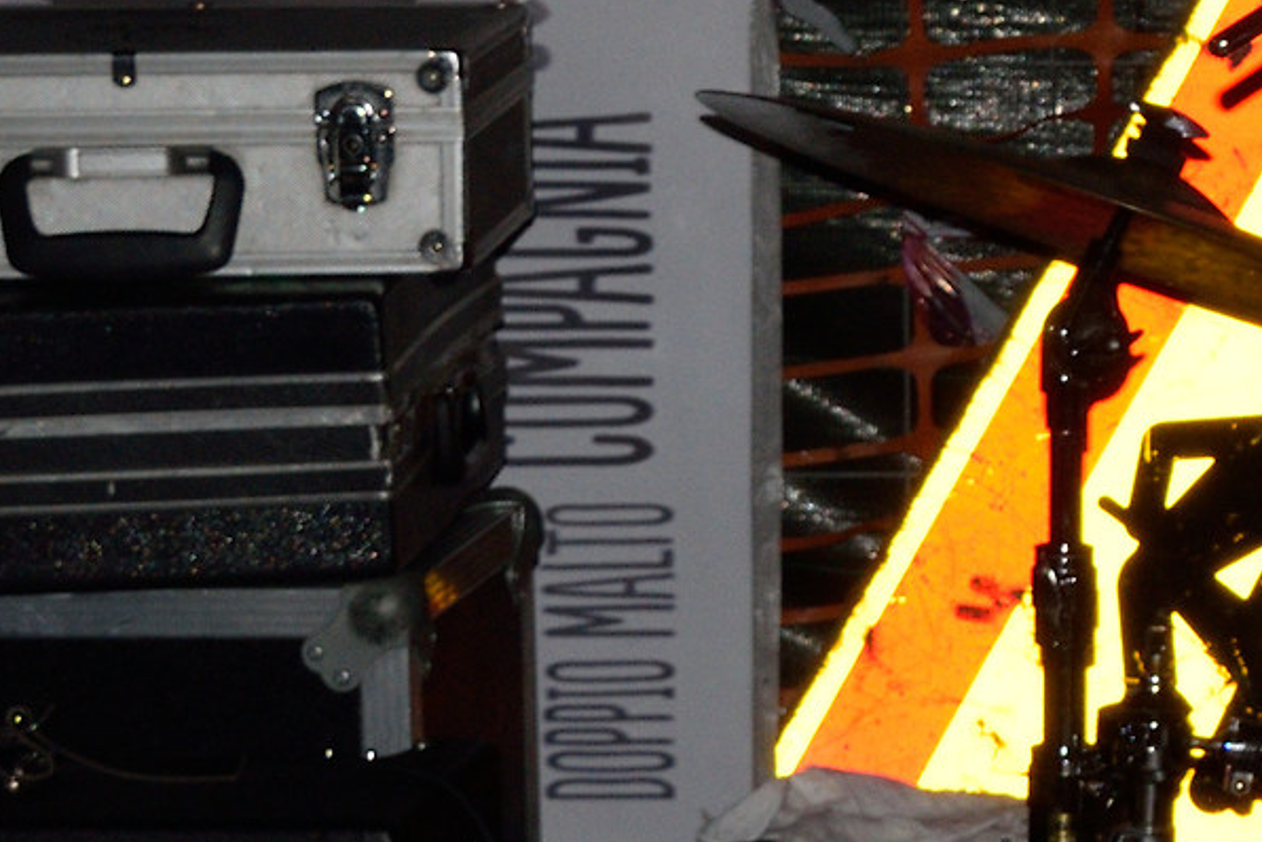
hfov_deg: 9.2
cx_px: 2387
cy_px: 125
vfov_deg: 6.5
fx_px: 7396
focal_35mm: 211
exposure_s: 1/60
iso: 800
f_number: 10
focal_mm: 35
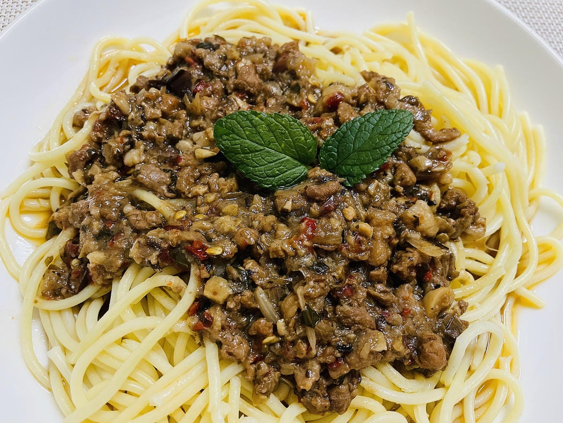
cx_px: 282
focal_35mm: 26
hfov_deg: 67.3
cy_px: 212
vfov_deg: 53.1
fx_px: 423
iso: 250
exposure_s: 1/60
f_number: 1.6
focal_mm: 4.2
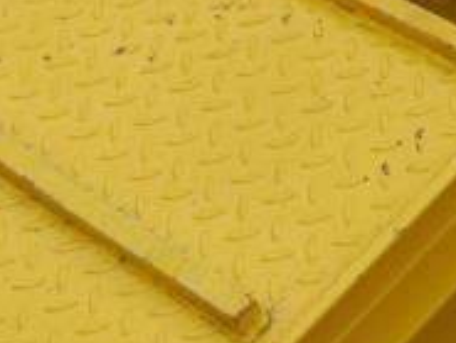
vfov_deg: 7.7
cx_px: 508
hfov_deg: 11.0
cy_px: -535
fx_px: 2333
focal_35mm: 177
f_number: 3.9
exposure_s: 1/60
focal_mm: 16
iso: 200
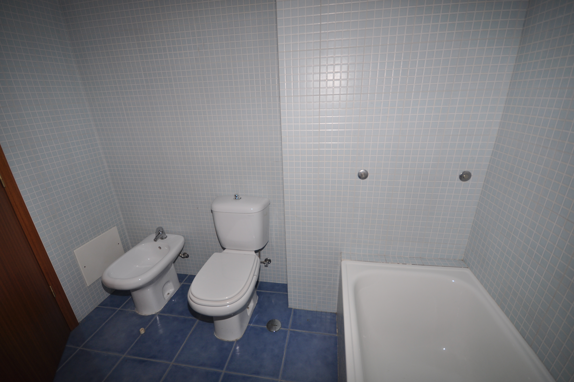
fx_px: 239
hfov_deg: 100.5
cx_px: 287
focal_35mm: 15
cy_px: 191
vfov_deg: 77.2
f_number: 4
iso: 200
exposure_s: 1/60
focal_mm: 10
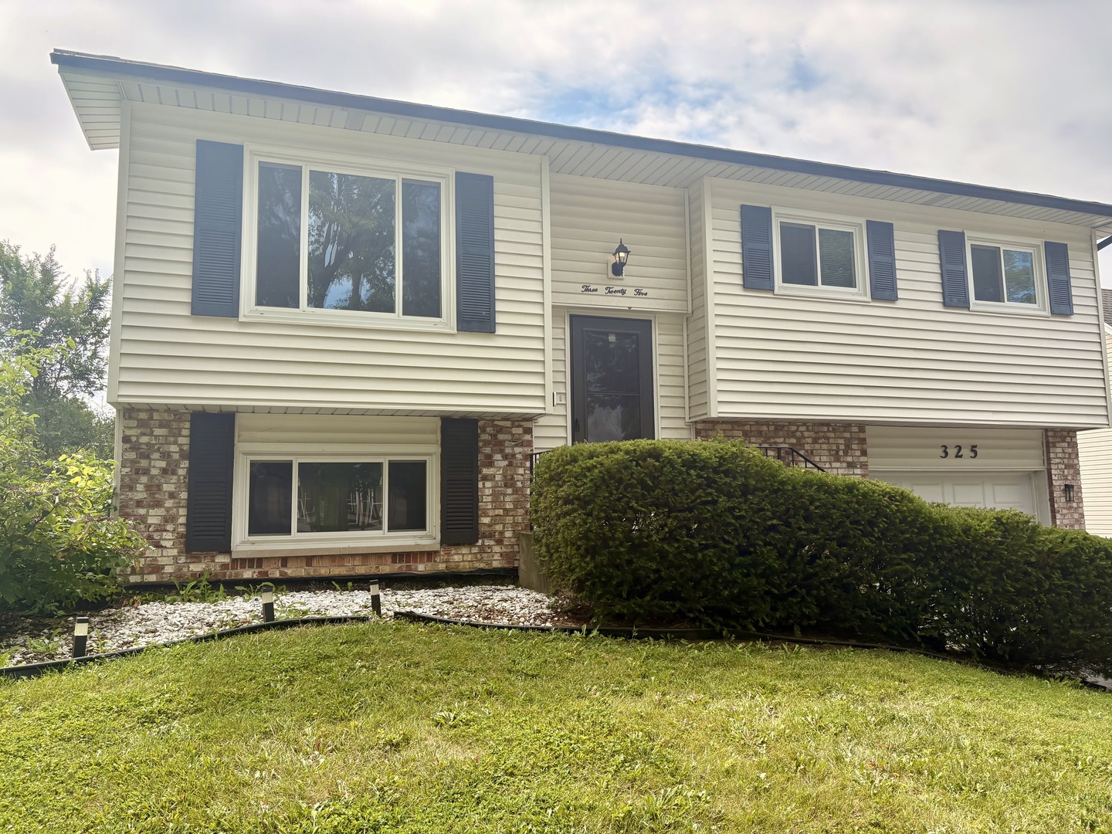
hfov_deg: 67.3
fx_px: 835
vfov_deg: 53.1
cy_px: 417
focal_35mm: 26
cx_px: 556
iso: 64
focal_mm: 5.96
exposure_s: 1/1484
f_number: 1.6
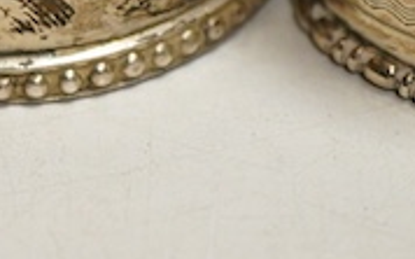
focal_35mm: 232
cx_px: -51
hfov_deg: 9.0
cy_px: -79
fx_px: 2622
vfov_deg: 5.6
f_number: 3.5
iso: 1250
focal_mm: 30
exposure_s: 1/125
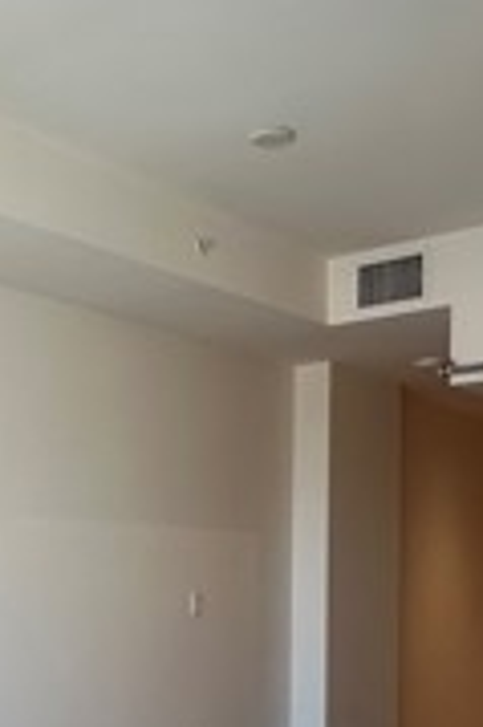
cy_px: 552
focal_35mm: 52
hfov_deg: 24.6
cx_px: -16
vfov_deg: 37.2
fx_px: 1048
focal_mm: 2.22
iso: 40
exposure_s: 1/131
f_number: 2.2
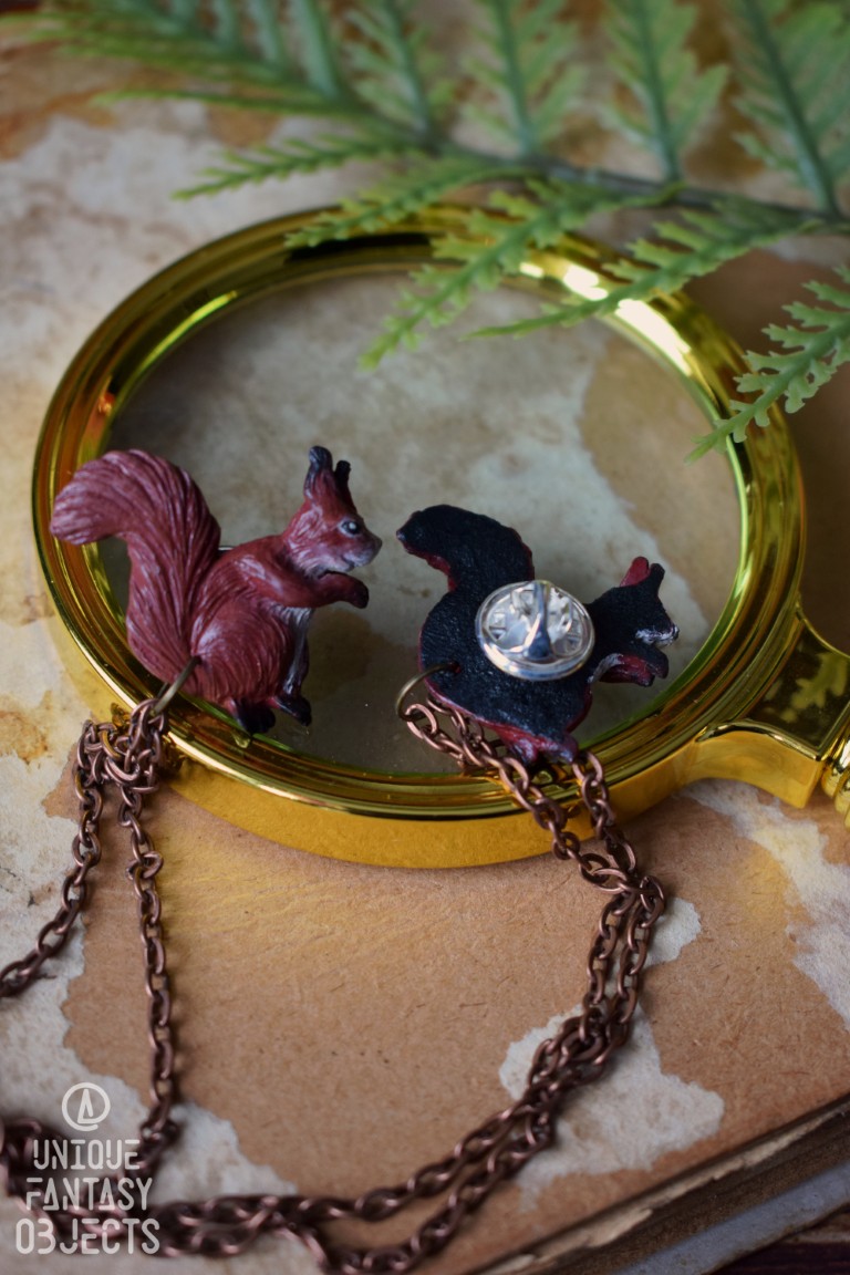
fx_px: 2390
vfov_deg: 29.9
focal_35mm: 68
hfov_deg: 20.2
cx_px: 425
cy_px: 638
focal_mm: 45
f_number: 5
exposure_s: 1/60
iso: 720
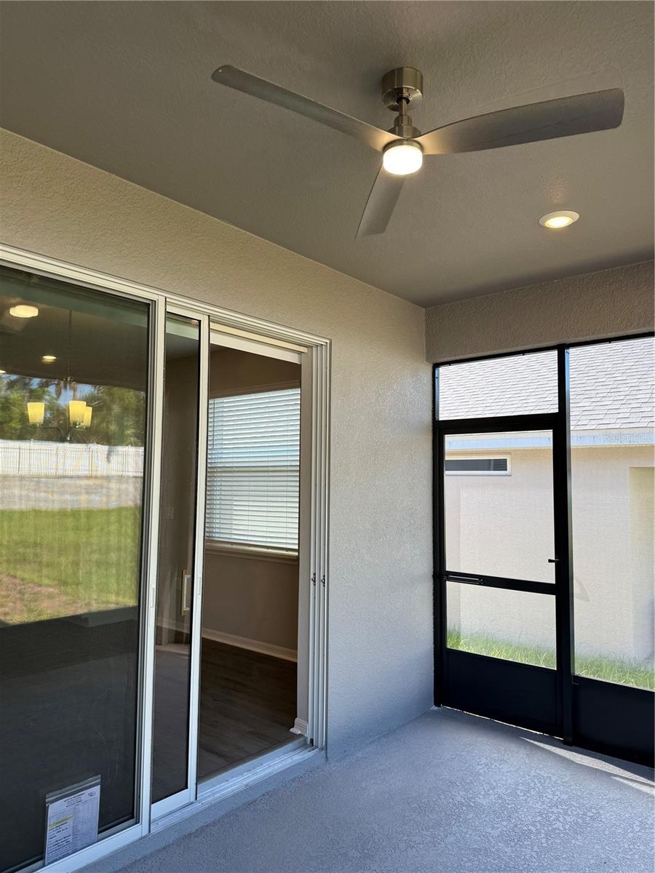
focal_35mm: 24
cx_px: 328
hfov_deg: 56.8
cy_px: 436
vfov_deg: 71.6
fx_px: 606
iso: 80
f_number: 1.78
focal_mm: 6.76
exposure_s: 1/328
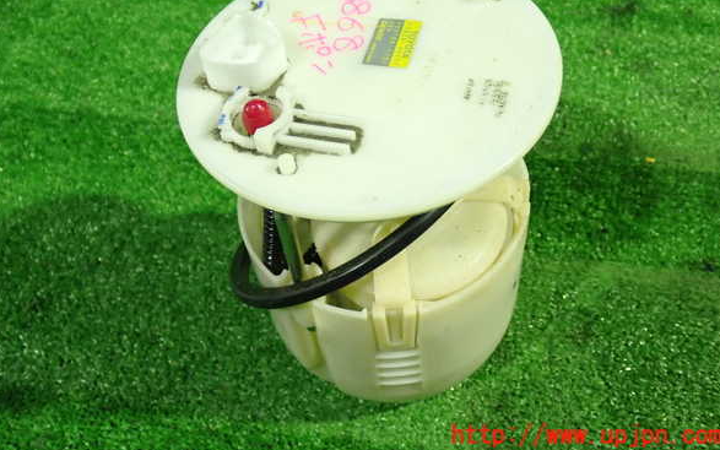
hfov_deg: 50.4
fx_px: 765
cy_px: 175
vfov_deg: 32.7
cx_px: 361
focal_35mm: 39
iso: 640
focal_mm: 6.37
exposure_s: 1/40
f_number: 2.5
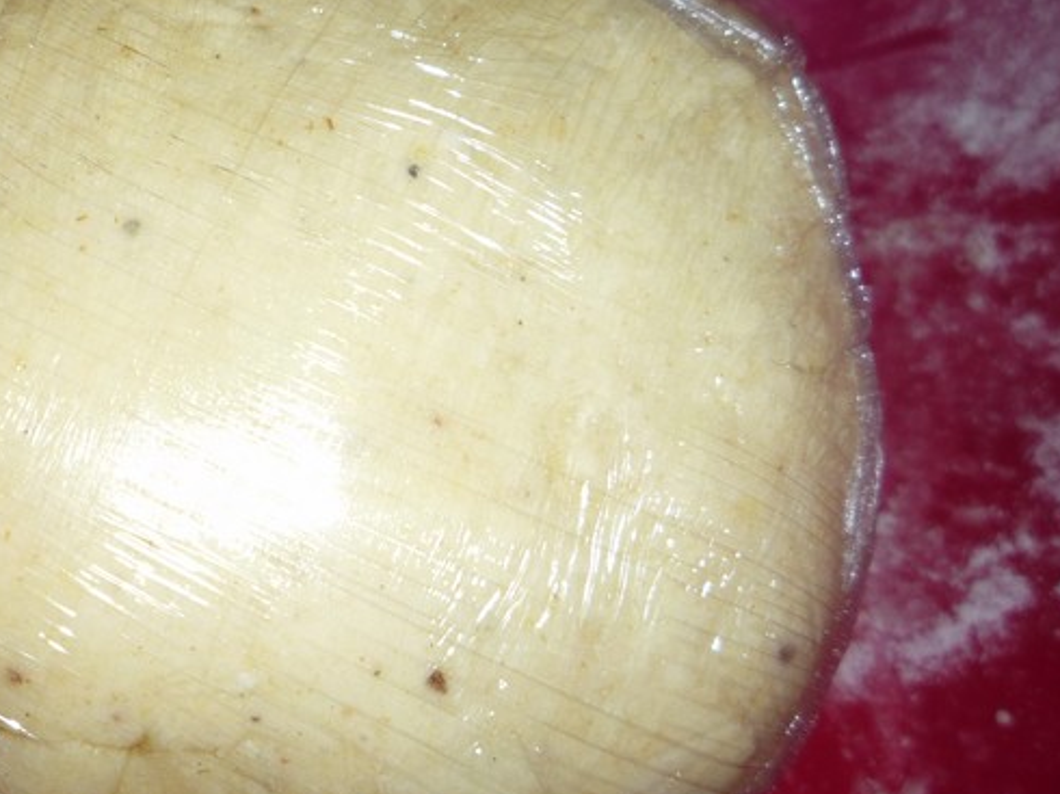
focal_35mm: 49
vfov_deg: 29.7
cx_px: 253
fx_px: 1500
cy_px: 402
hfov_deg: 37.9
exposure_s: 1/30
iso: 100
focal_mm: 5.2
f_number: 4
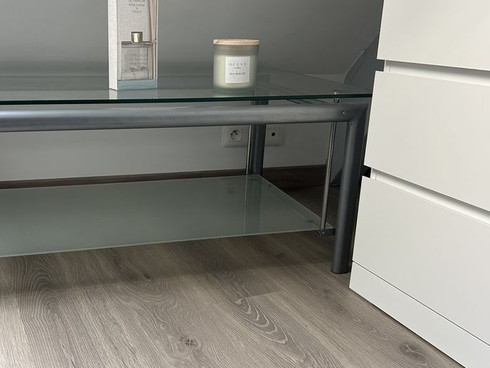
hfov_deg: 49.3
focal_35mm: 37
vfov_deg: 38.6
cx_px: 167
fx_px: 524
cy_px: 161
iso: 125
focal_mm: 5.7
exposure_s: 1/64
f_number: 1.5
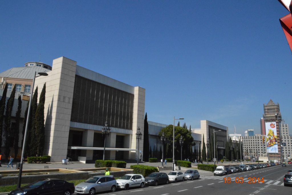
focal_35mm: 27
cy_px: 98
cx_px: 146
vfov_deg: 47.9
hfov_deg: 67.4
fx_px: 219
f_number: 20
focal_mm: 18
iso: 3200
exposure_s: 1/1600
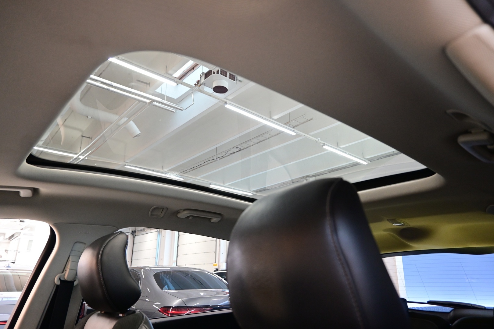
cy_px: 164
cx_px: 247
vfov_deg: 53.1
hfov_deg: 73.7
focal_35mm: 24
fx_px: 329
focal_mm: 16
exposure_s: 1/25
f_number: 3.5
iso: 1400
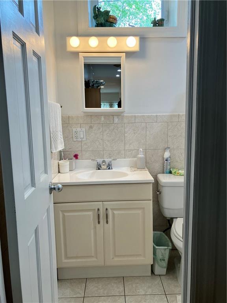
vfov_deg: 63.4
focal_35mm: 28
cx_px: 114
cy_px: 152
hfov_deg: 49.7
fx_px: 245
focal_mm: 3.99
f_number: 1.8
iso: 40
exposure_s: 1/60
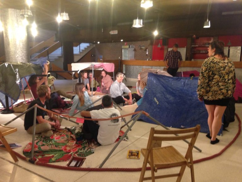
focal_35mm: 33
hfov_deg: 55.4
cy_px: 91
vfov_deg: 42.9
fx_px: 231
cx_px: 121
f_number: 2.4
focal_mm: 4.12
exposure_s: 1/20
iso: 160
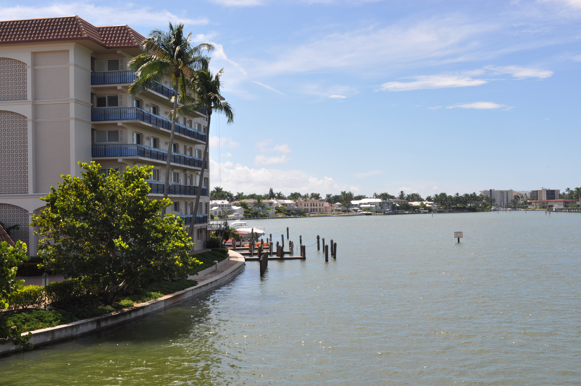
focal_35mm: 45
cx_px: 290
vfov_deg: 29.8
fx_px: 725
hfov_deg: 43.7
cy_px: 193
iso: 200
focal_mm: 30
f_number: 13
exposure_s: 1/200
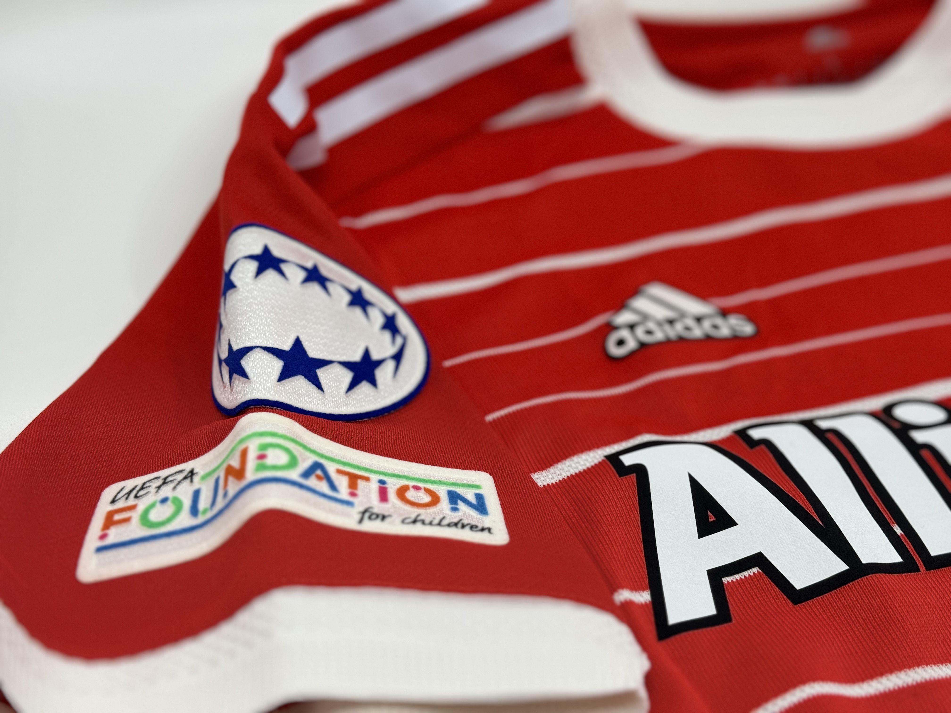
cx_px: 476
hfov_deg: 39.7
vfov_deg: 30.3
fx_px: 1319
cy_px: 356
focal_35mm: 48
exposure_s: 1/518
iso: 64
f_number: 1.78
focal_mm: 6.86
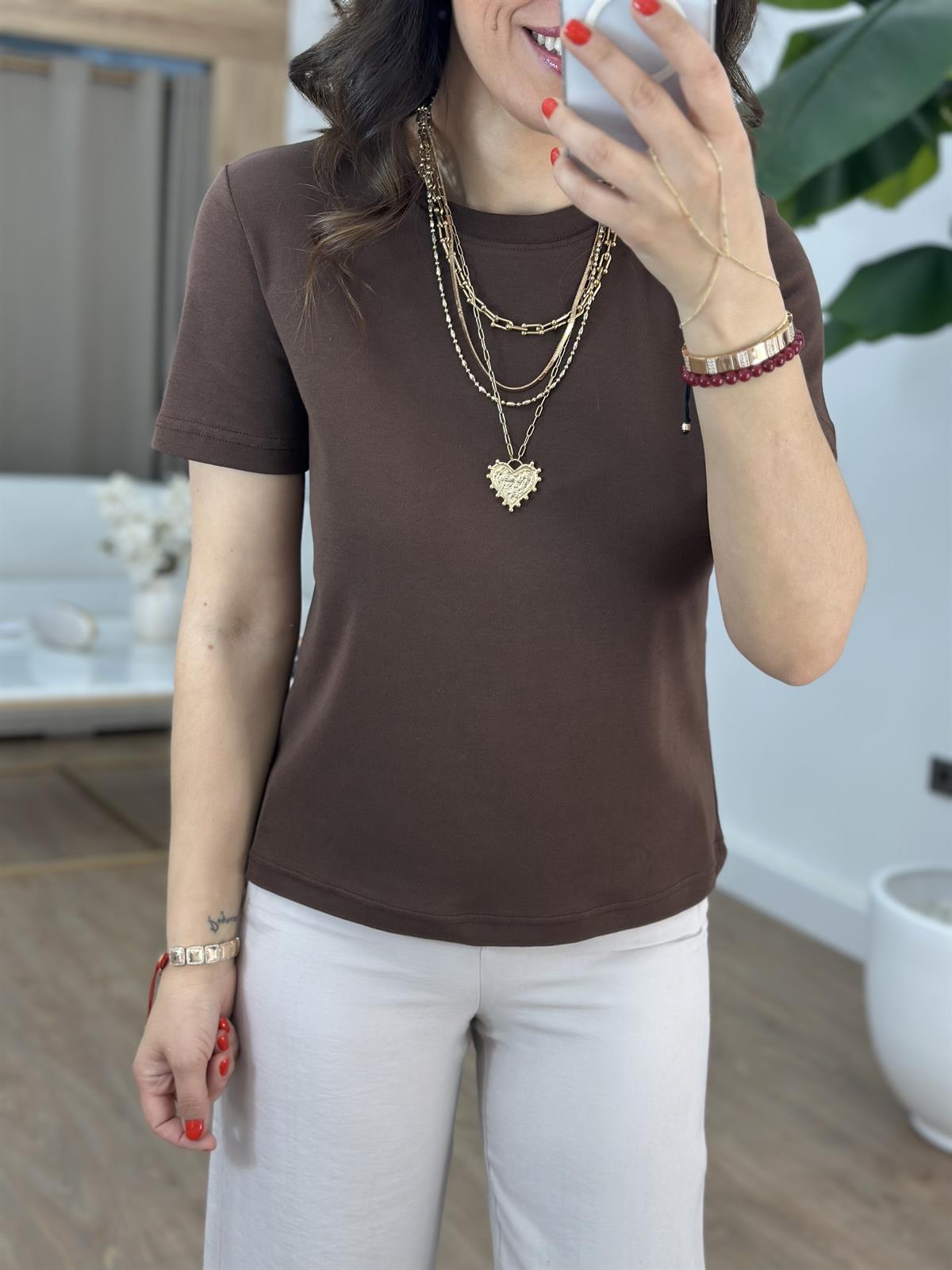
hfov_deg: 30.3
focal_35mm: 48
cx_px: 476
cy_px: 635
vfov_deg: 39.7
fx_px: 1760
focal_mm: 6.86
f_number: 1.78
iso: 125
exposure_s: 1/100
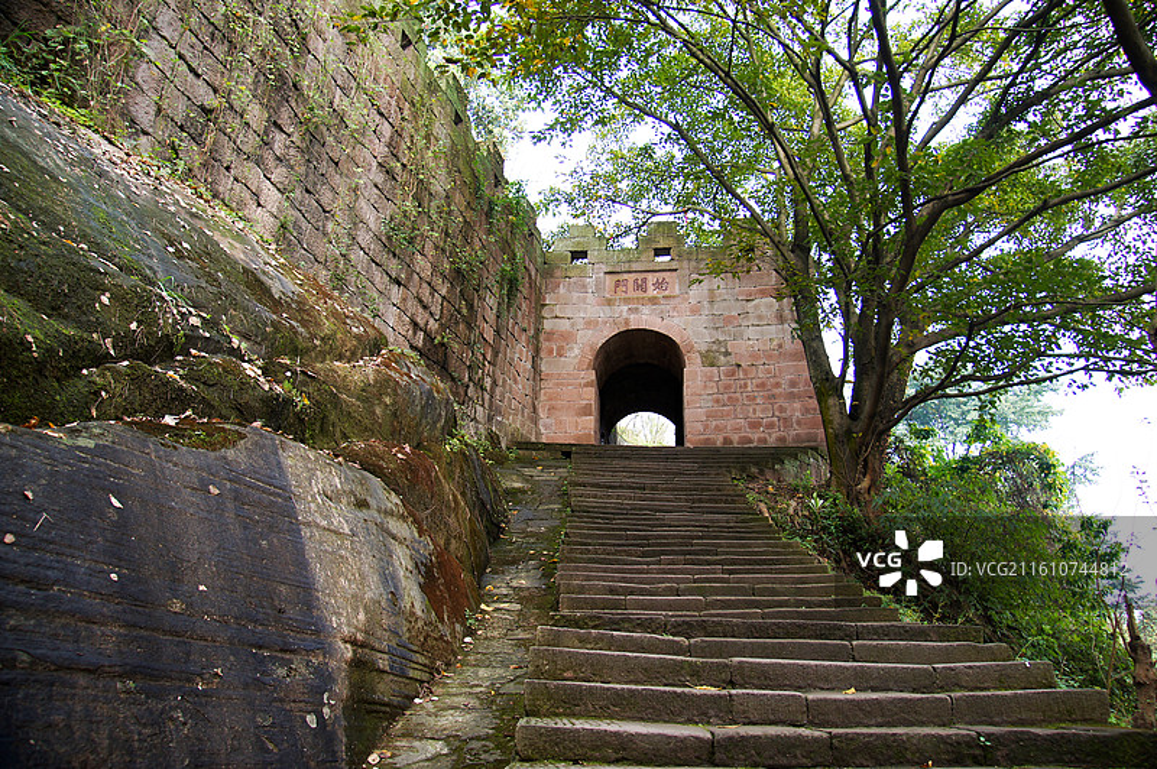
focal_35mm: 24
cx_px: 578
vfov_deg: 53.1
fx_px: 771
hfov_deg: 73.8
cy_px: 384
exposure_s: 1/125
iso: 100
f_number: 3.5
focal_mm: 16
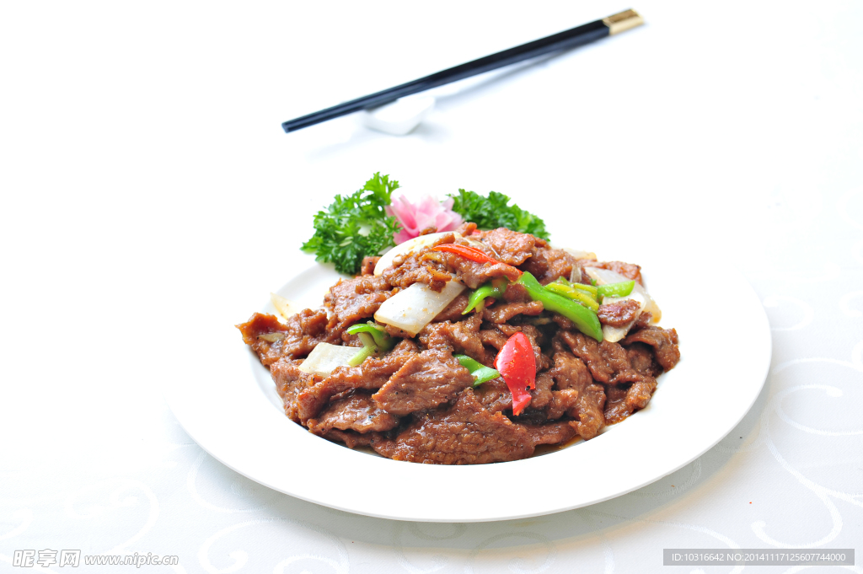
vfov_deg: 13.0
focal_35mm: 105
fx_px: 2515
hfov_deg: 19.5
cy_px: 287
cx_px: 432
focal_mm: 105
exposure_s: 1/125
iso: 400
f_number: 9
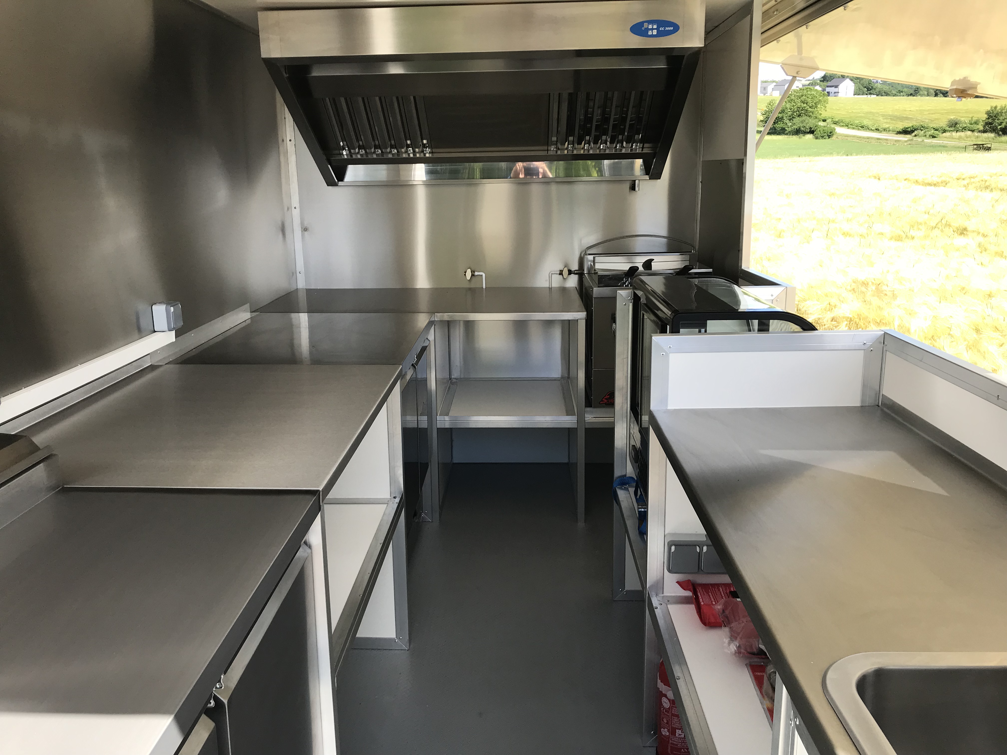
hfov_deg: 63.4
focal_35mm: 28
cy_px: 378
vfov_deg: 49.7
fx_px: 815
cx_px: 504
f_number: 1.8
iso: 20
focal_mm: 3.99
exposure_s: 1/529
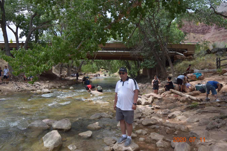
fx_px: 170
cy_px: 76
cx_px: 114
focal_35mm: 27
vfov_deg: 47.9
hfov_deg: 67.4
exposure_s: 1/1250
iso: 200
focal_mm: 18
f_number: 3.5
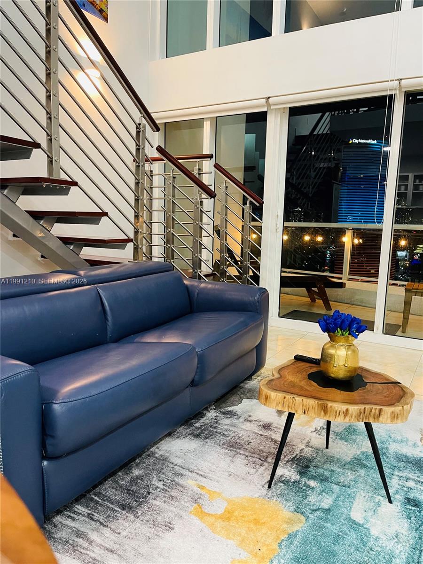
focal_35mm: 26
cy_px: 282
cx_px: 212
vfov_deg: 67.3
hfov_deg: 53.1
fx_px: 424
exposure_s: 1/60
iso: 320
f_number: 1.6
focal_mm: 5.1
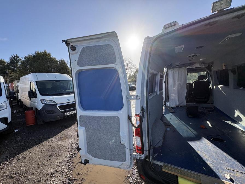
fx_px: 99
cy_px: 92
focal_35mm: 14
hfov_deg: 102.1
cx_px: 122
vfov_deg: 85.7
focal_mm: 2.22
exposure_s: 1/858
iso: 40
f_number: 2.2
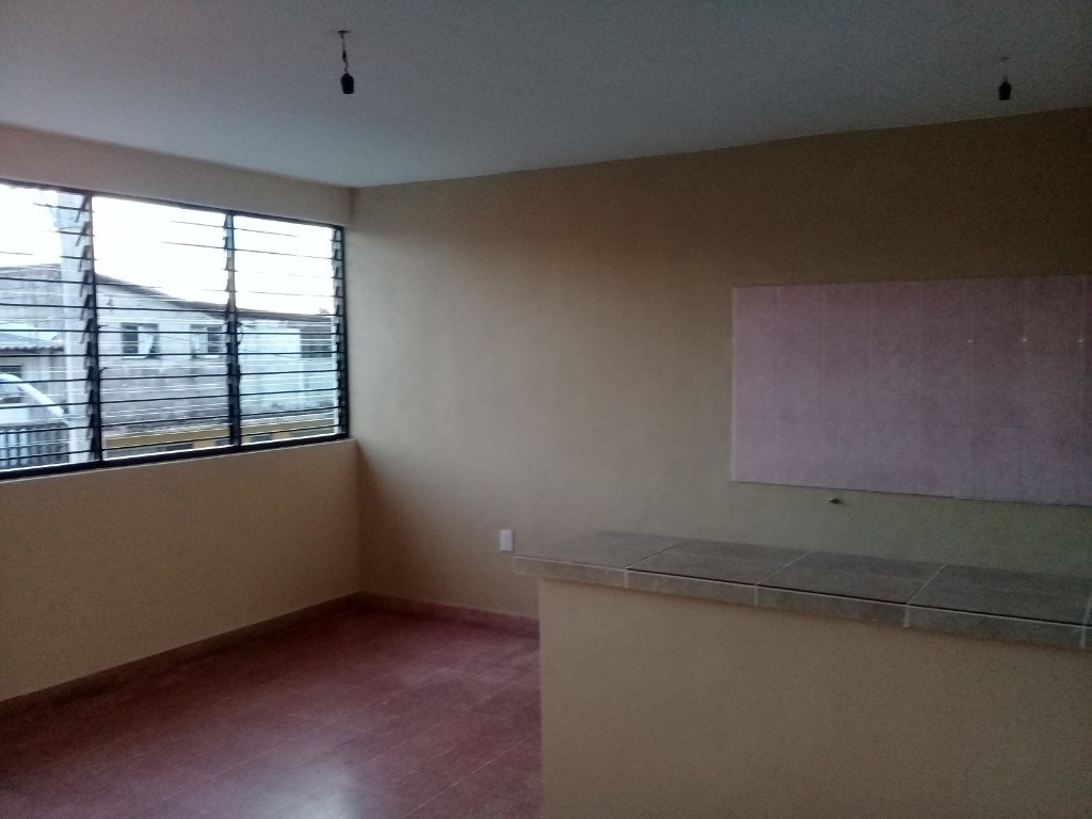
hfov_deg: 58.4
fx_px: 978
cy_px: 410
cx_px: 546
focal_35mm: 31
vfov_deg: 45.4
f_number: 2.2
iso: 200
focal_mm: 3.3
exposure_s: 1/33
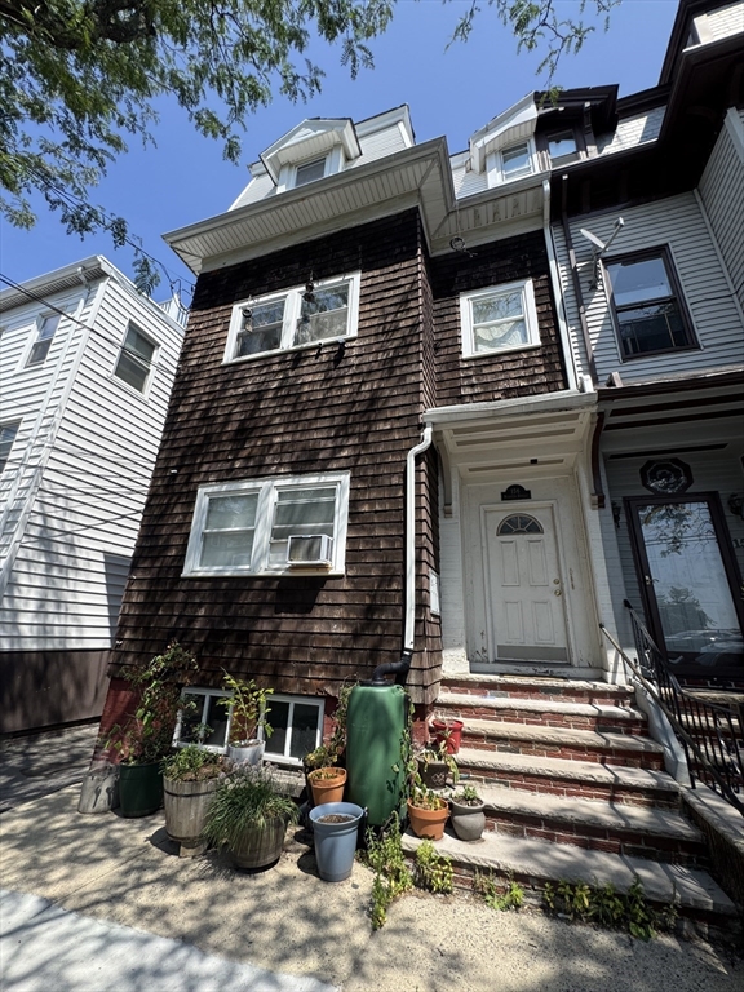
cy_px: 496
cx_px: 372
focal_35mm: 14
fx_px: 401
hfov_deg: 85.7
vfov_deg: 102.1
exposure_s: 1/1094
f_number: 2.2
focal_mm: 2.22
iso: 50
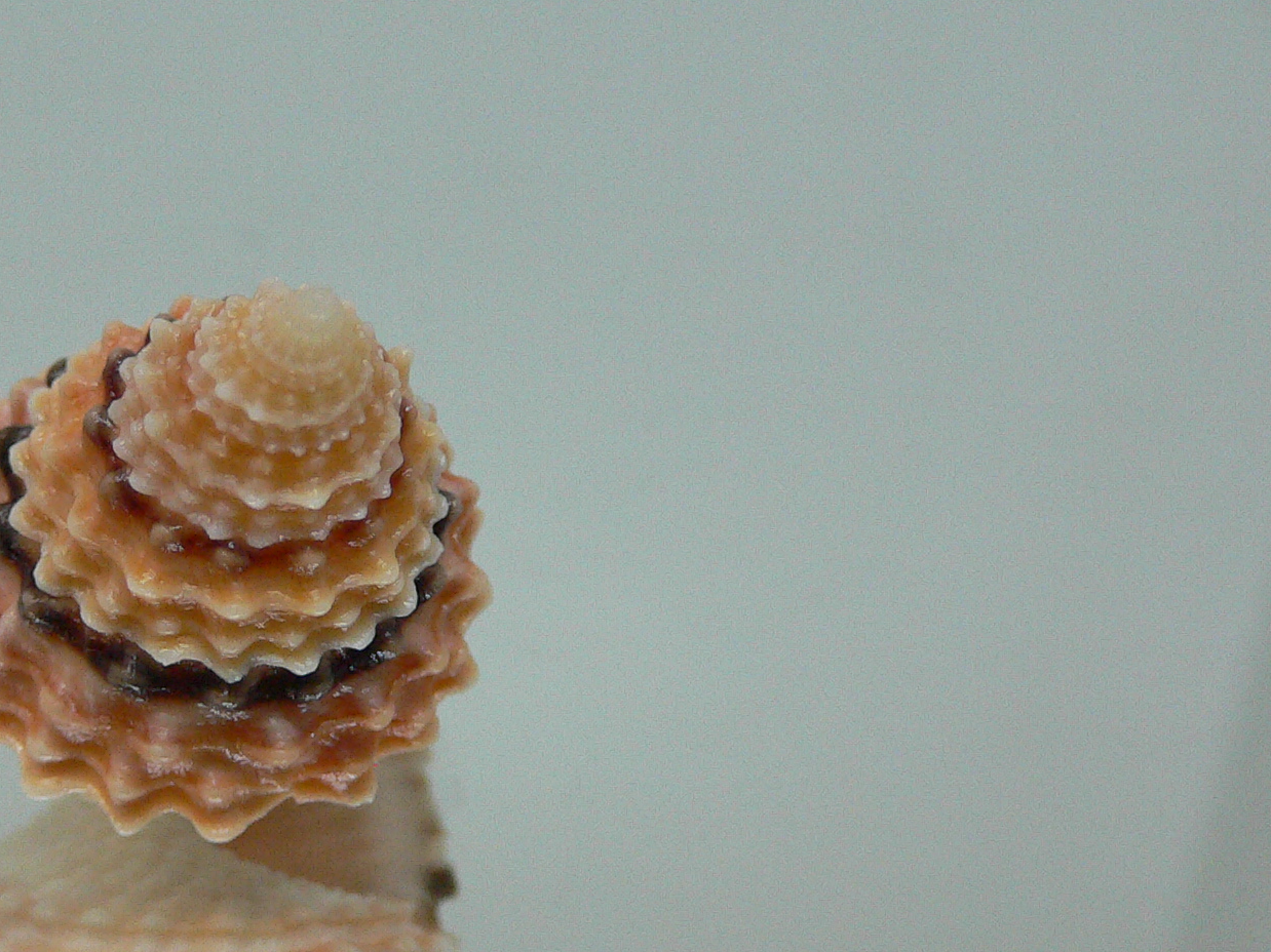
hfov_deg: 32.9
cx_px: 260
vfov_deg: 25.6
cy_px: 612
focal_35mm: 57
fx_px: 2092
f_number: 2.8
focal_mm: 4.6
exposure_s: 1/60
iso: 200
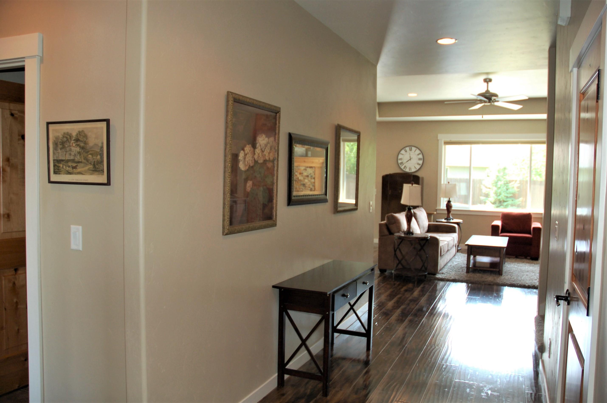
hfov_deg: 67.4
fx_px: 455
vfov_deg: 47.9
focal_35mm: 27
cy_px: 202
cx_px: 304
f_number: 3.5
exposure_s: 1/60
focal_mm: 18
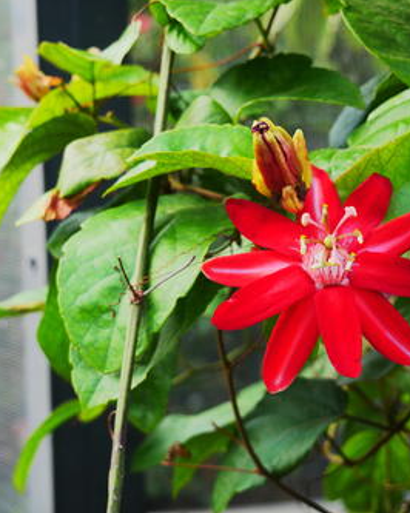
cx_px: 293
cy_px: 257
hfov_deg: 16.1
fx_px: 1442
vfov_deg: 20.2
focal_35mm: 95
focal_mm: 36
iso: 200
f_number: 5.2
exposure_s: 1/160
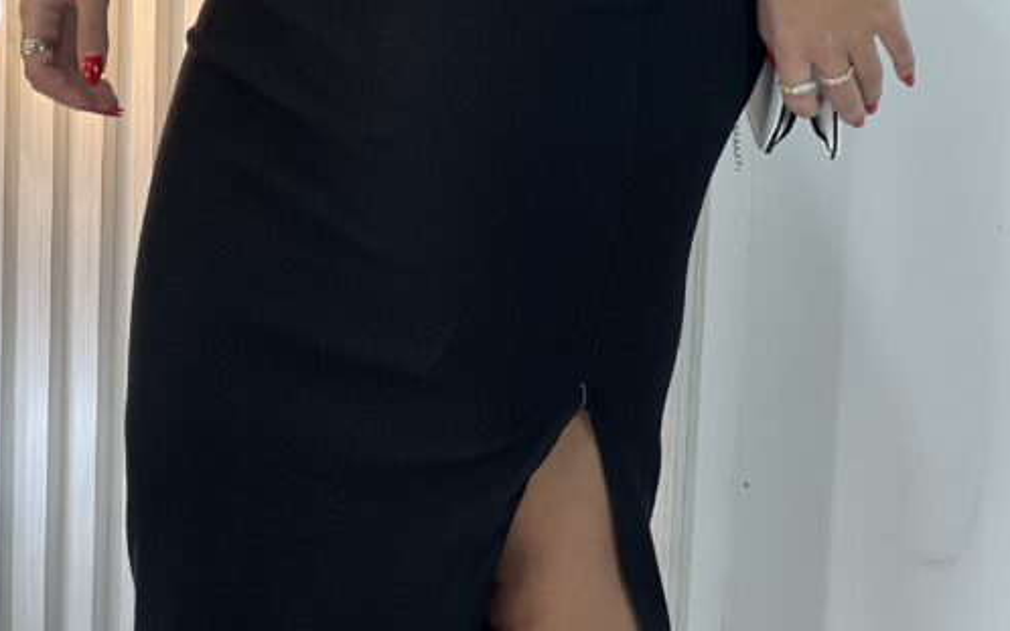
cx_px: 324
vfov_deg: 8.5
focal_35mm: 153
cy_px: 555
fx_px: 4210
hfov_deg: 13.7
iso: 64
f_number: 2.8
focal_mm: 9
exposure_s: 1/120
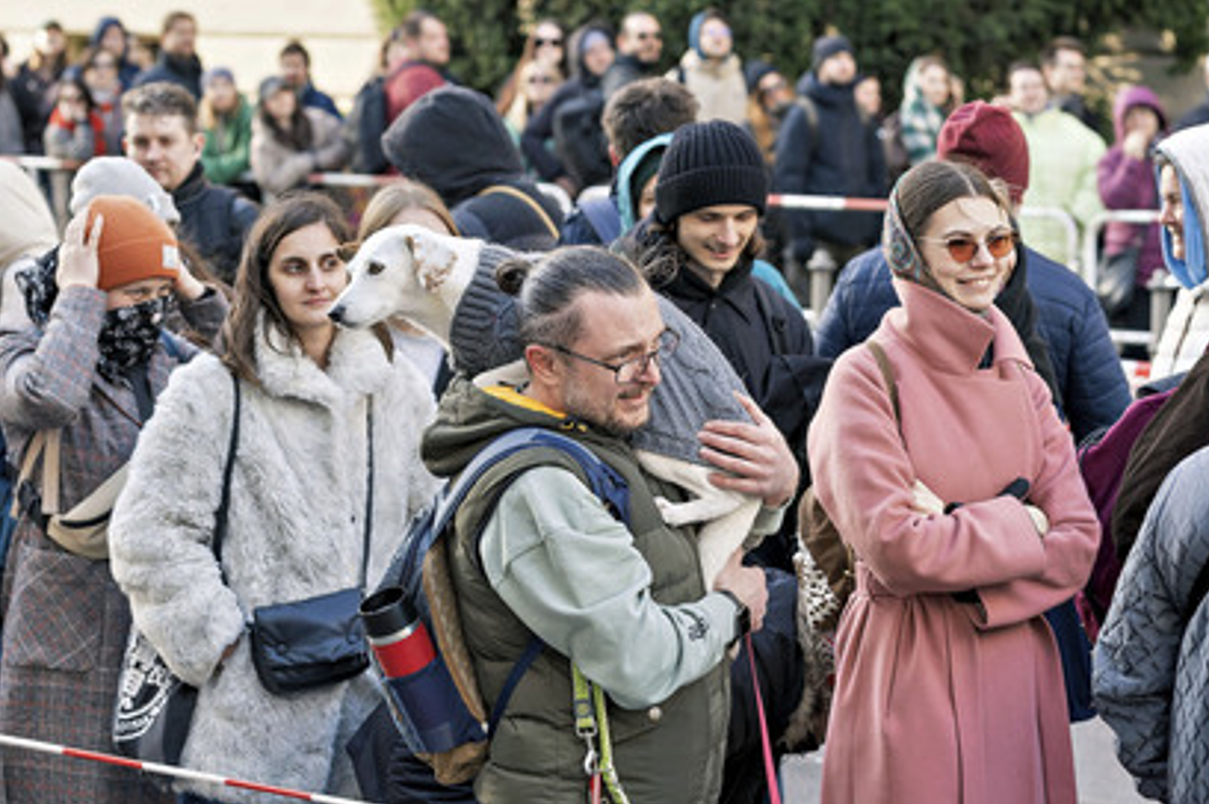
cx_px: 619
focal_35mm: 140
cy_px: 420
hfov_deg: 14.7
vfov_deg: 9.8
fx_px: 4698
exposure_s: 1/125
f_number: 4
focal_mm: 85
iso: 320
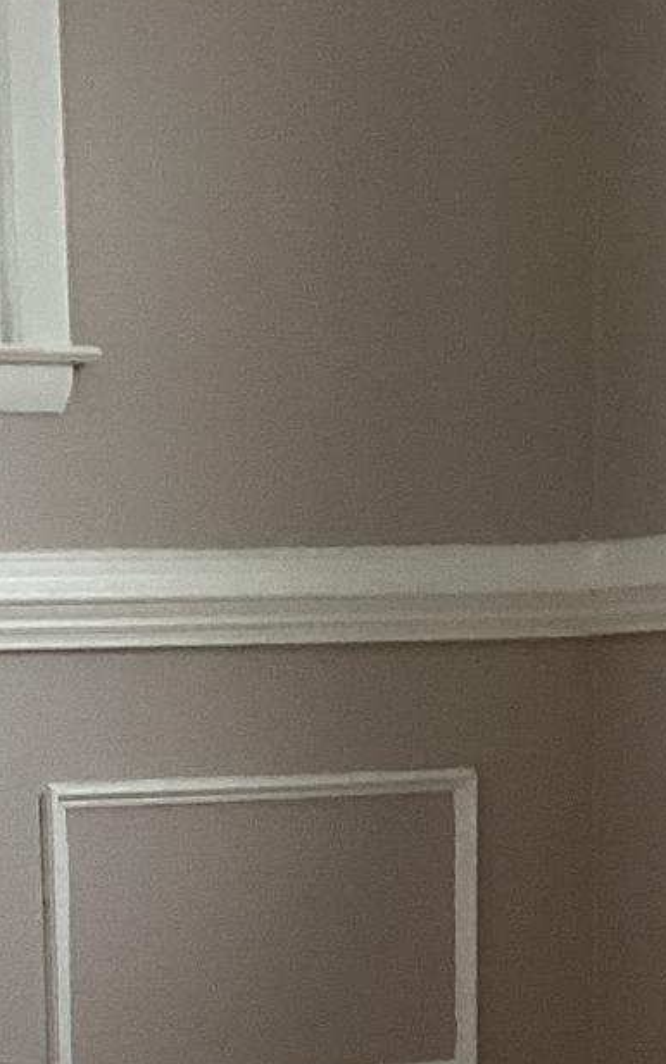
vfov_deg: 18.1
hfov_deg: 11.9
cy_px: 1274
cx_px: 67
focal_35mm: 109
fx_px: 3163
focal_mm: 3.3
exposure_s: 1/50
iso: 100
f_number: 2.4
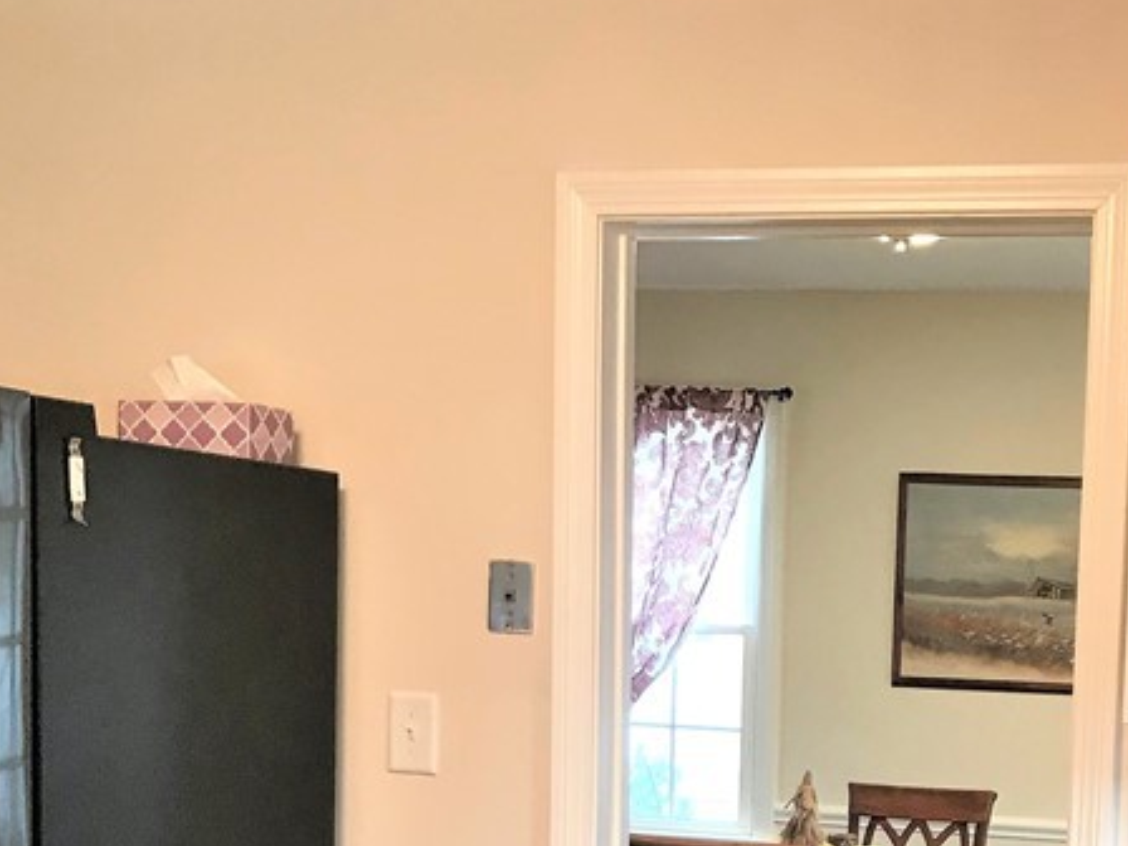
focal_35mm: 64
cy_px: 846
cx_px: 1000
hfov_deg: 29.1
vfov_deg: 22.1
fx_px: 2086
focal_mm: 3.99
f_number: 1.8
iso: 40
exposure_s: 1/24
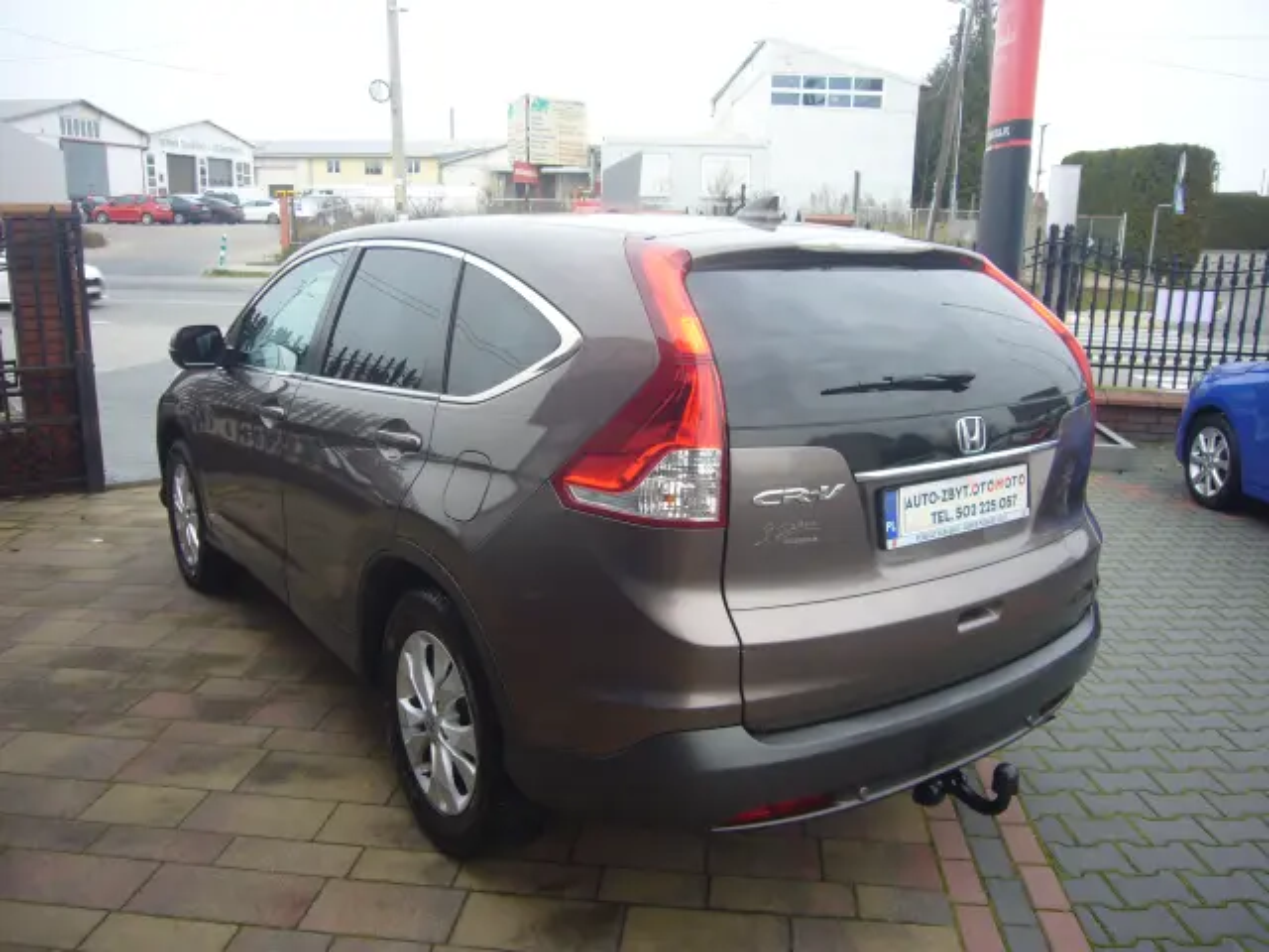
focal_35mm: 28
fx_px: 1026
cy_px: 476
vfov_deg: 49.7
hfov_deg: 63.4
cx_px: 634
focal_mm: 4.6
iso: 80
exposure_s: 1/100
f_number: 2.8
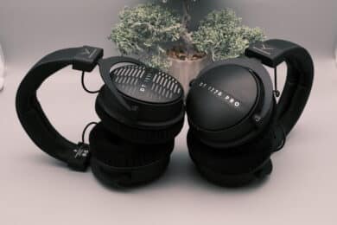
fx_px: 393
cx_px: 168
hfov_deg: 46.4
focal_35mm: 42
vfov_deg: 31.9
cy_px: 112
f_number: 8
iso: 800
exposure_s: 1/100
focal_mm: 27.9
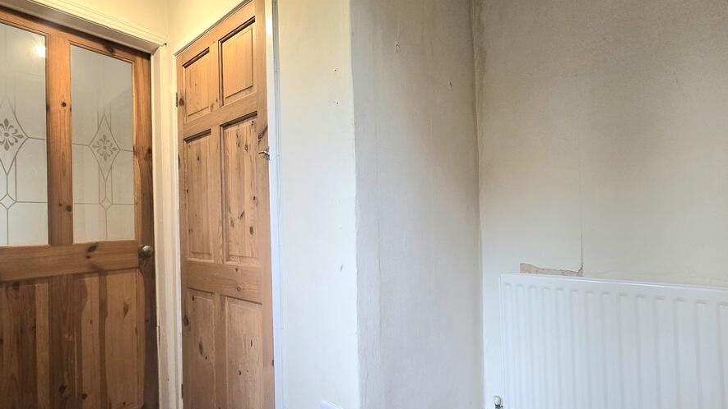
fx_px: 309
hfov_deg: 99.1
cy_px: 210
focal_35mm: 16
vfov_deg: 67.1
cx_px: 332
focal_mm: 2.2
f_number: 2.2
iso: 100
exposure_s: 1/50.3
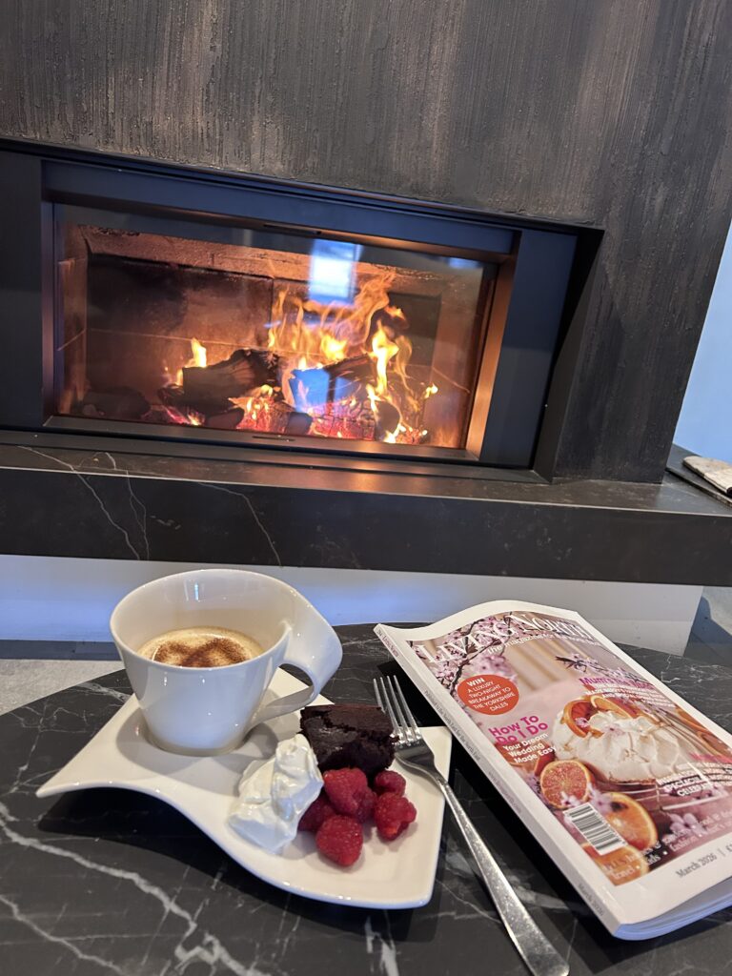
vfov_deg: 67.3
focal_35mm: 26
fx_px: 733
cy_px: 488
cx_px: 366
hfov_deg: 53.1
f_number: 1.5
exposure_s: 1/50
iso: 400
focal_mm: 5.7
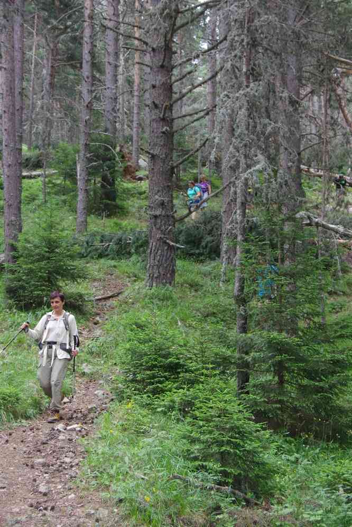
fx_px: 854
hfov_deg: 23.3
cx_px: 176
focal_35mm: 58
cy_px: 264
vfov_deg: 34.4
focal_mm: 38.8
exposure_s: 1/60
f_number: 7.1
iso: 1600
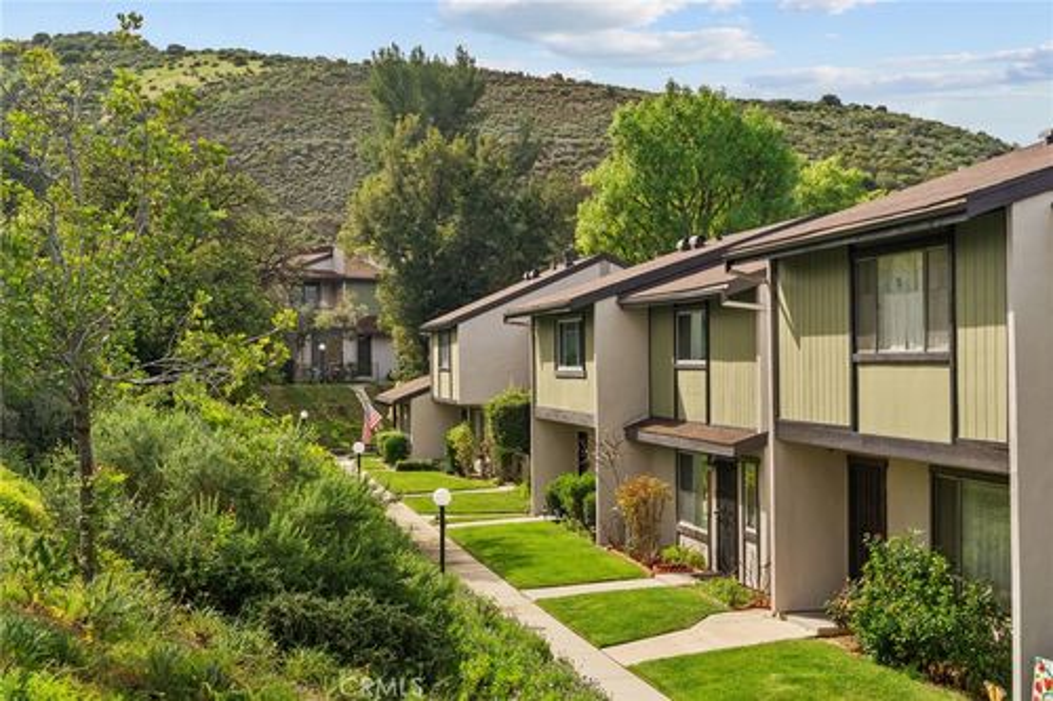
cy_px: 350
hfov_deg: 39.6
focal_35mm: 50
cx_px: 526
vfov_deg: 27.0
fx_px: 1462
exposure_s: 1/10
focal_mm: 50
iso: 80
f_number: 8
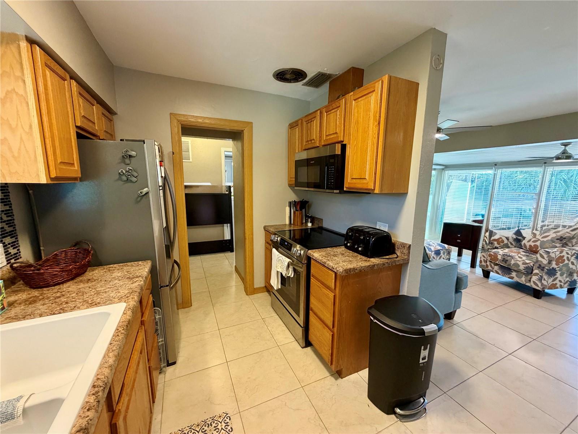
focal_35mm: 14
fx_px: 234
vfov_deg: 85.7
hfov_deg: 102.1
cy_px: 217
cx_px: 289
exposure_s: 1/60
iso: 320
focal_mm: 2.22
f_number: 2.2
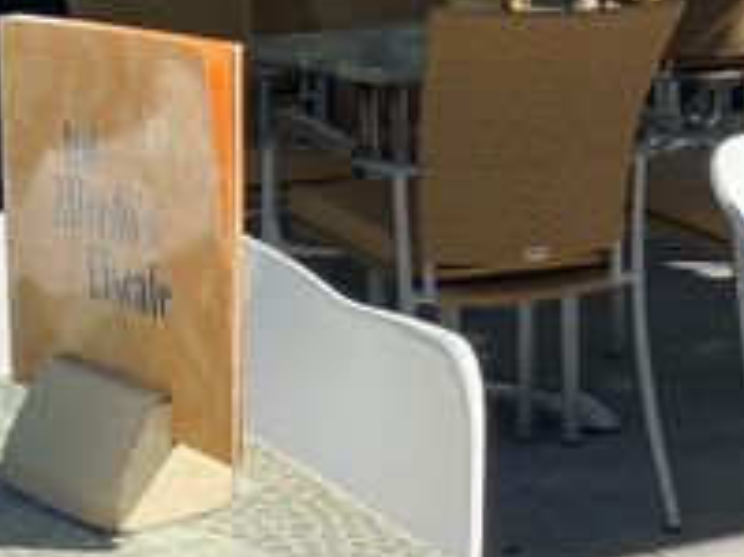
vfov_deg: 14.6
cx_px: 262
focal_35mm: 94
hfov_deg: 20.8
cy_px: -277
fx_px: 2019
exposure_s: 1/1346
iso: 32
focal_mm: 4.25
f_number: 1.8
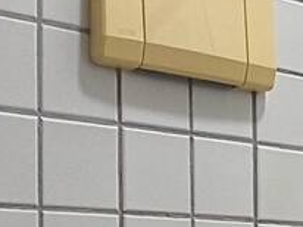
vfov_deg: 12.8
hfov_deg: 17.0
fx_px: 979
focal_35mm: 112
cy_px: 286
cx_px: 338
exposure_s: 1/60
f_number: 2.2
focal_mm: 1.65
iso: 125
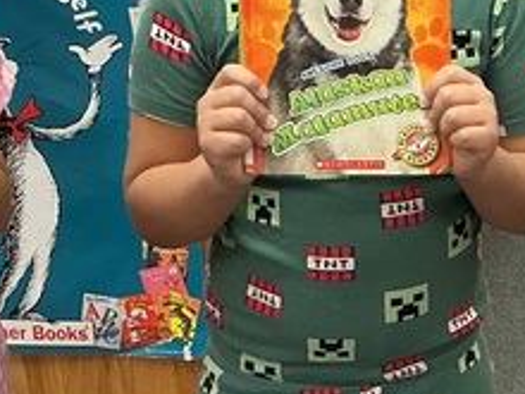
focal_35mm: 132
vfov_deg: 11.1
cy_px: 373
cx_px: 675
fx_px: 2002
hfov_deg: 14.3
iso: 100
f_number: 1.8
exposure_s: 1/60
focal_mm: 3
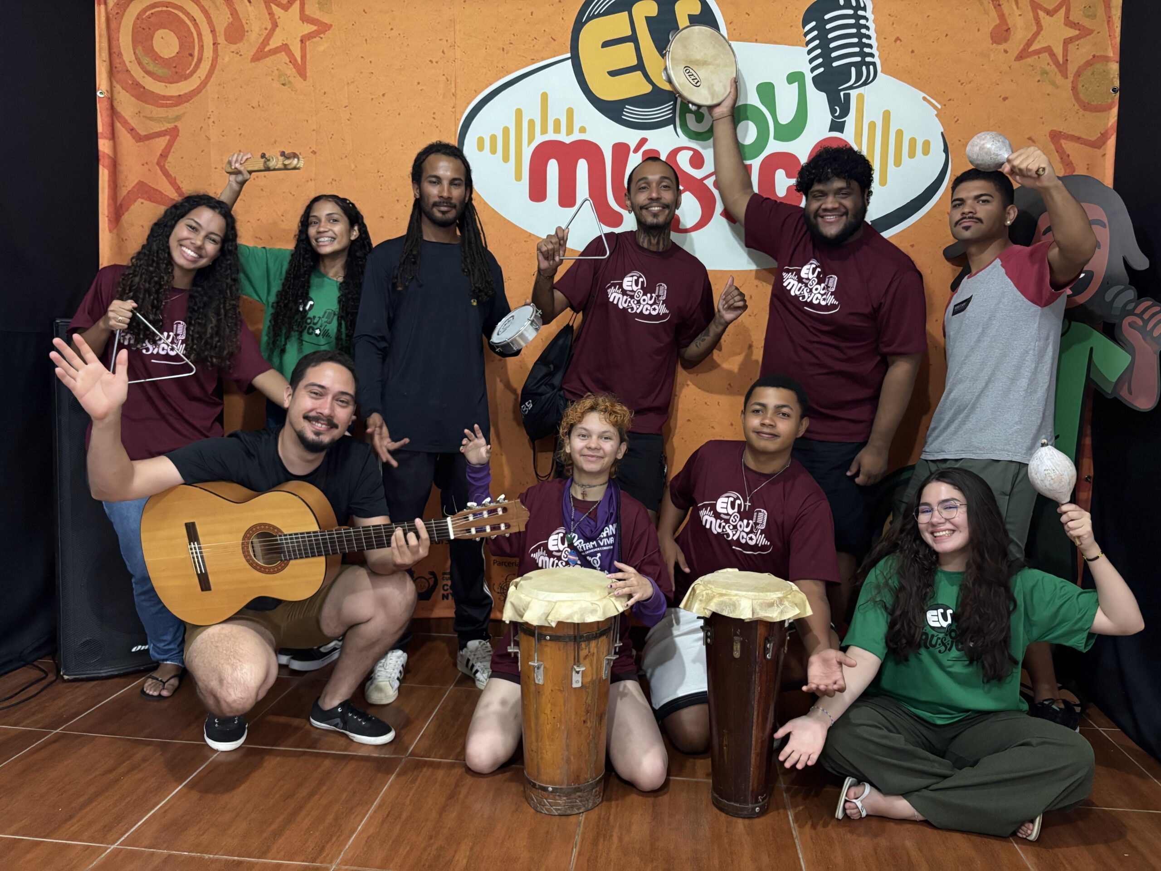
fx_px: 872
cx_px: 580
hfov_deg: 67.3
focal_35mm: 26
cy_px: 436
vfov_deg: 53.1
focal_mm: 5.96
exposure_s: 1/30
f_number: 1.6
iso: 500
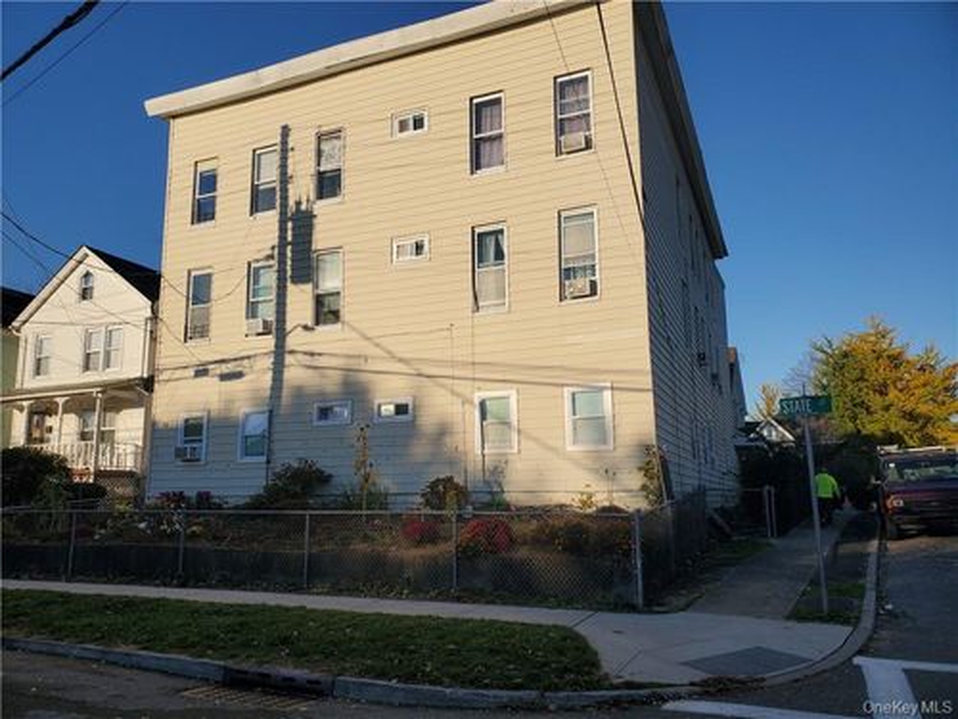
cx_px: 479
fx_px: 720
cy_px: 360
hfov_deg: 67.3
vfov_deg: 53.1
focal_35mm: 26
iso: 50
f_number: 2.4
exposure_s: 1/2077
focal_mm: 4.3
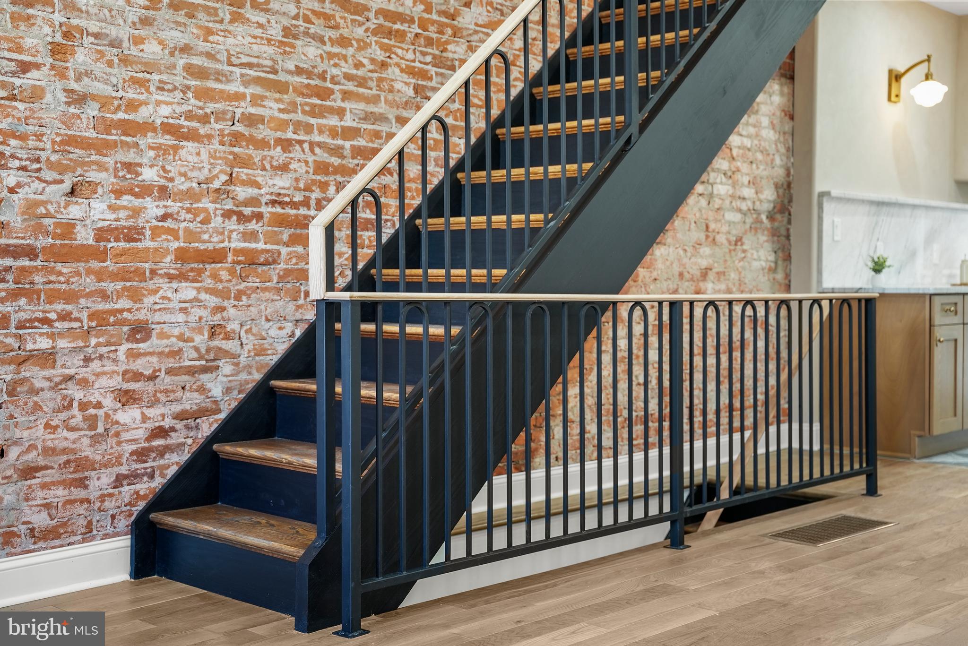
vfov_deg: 31.1
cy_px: 323
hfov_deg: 45.2
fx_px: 1162
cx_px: 484
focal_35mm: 43
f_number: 2.8
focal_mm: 43.2
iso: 800
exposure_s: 1/40
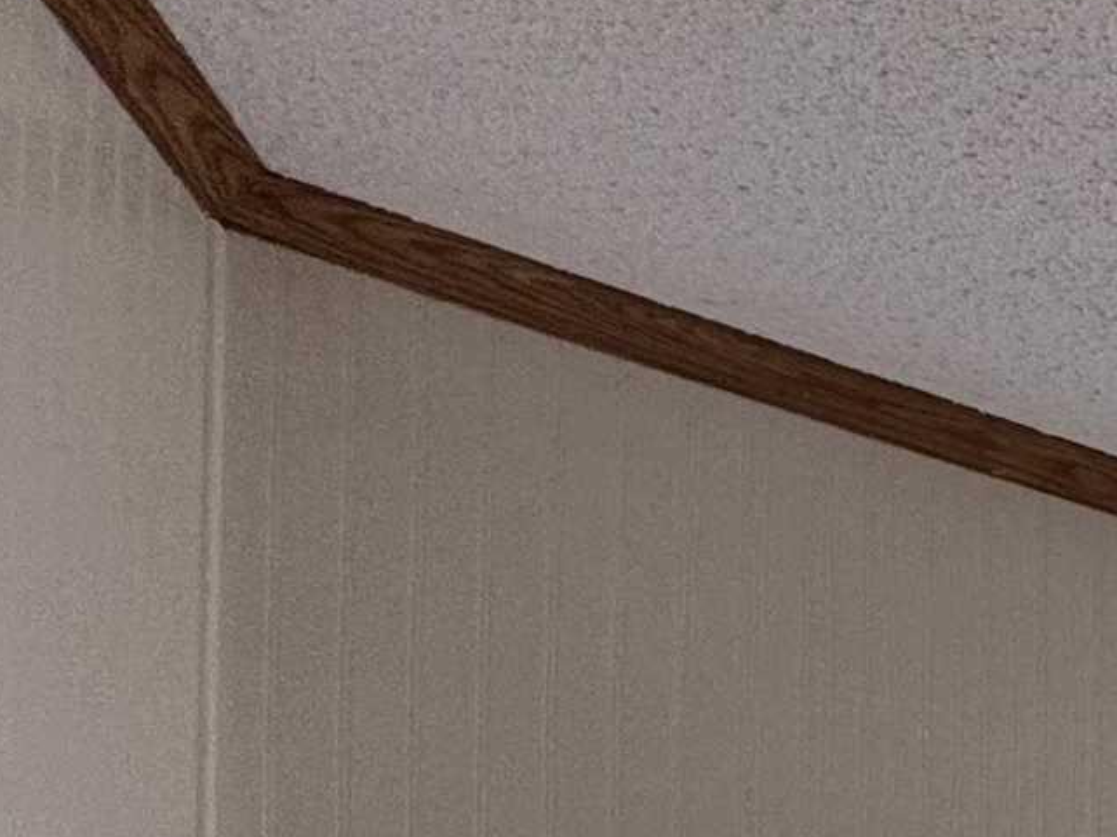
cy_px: 1589
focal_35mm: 67
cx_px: 2328
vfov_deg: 17.1
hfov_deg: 17.9
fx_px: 2161
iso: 125
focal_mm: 2.22
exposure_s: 1/120
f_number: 2.2
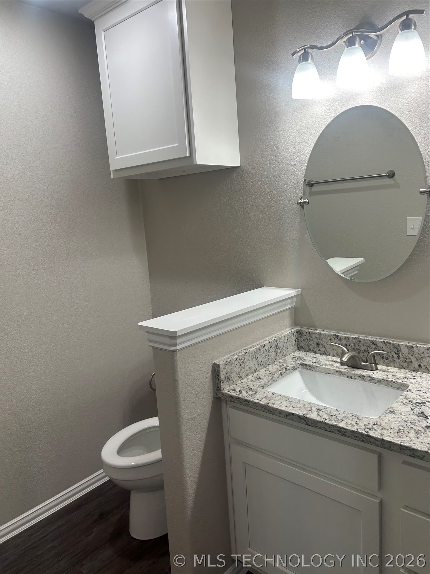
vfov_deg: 67.3
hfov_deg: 53.1
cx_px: 215
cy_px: 287
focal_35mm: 26
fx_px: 431
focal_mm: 5.7
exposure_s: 1/120
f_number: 1.5
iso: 50
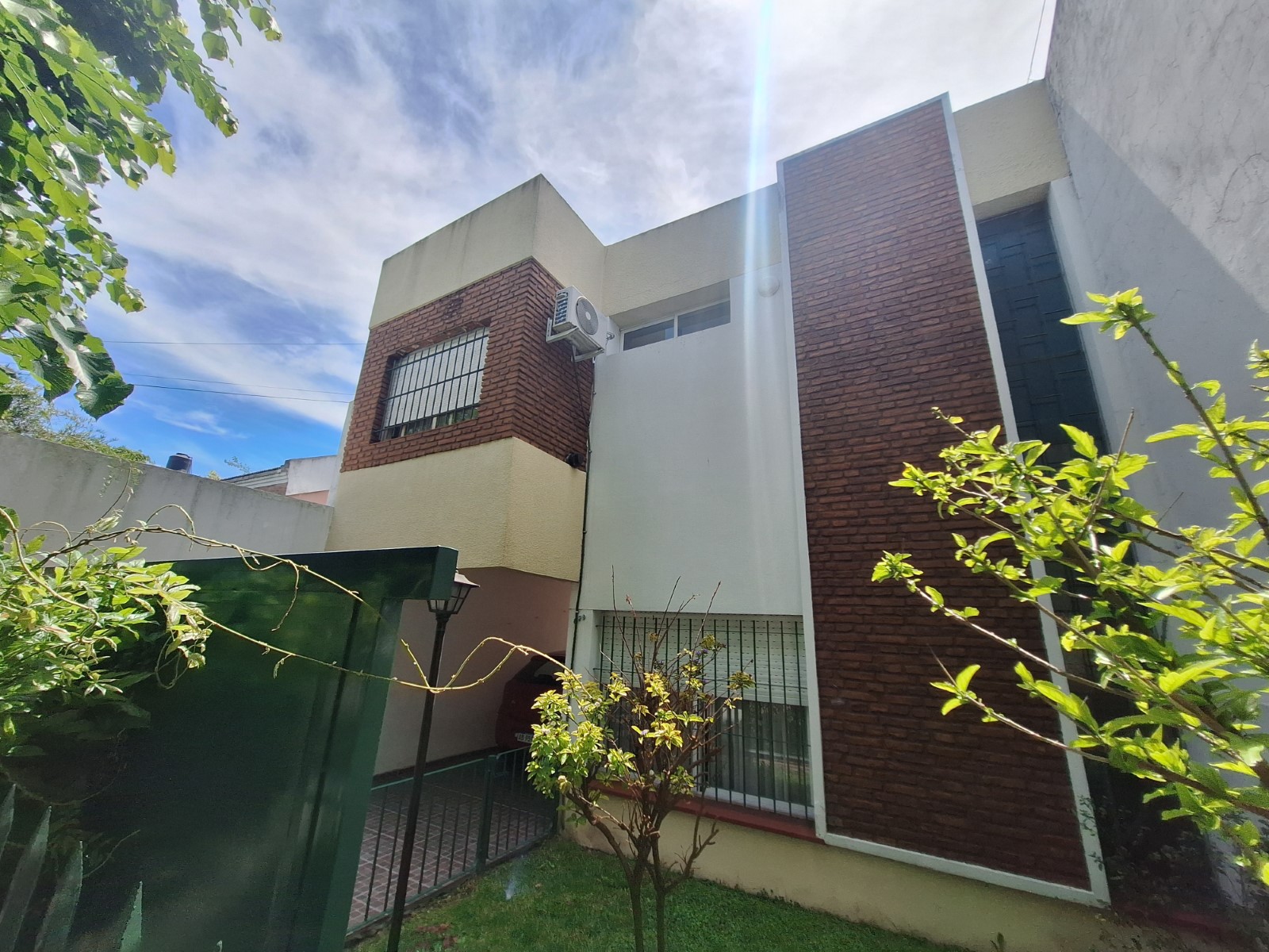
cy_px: 476
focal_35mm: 13
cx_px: 634
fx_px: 477
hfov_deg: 106.2
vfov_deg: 89.9
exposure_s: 1/1825
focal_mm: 1.74
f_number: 2.2
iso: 40
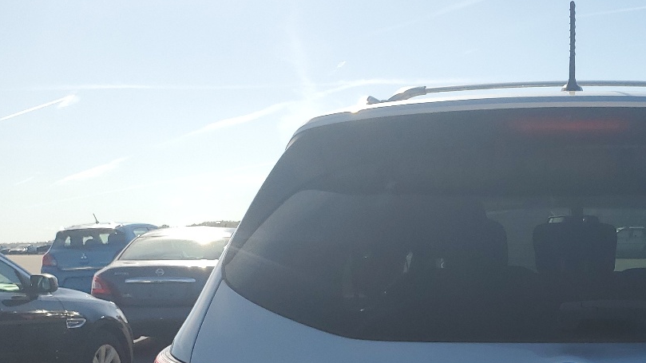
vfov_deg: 19.9
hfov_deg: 35.3
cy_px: 455
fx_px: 959
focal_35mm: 56
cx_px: 566
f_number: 1.5
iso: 50
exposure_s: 1/3333
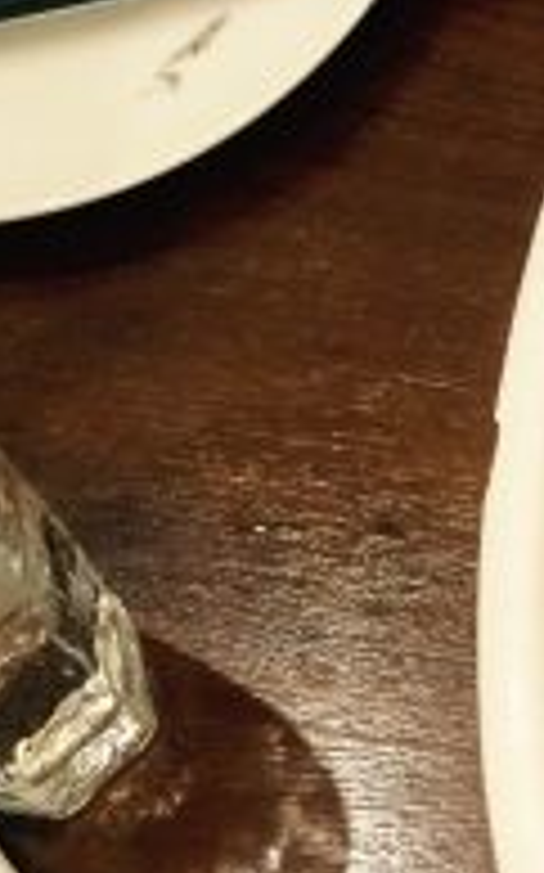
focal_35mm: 111
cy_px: 1030
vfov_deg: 17.9
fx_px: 2637
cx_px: 1081
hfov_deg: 10.8
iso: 125
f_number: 2.2
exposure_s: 1/33
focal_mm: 4.15
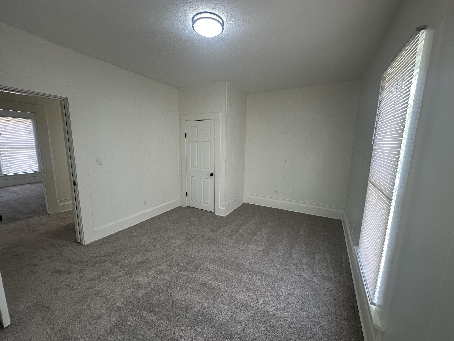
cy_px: 170
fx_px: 184
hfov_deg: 102.1
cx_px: 227
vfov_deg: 85.7
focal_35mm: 14
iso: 160
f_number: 2.2
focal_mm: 2.22
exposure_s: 1/120
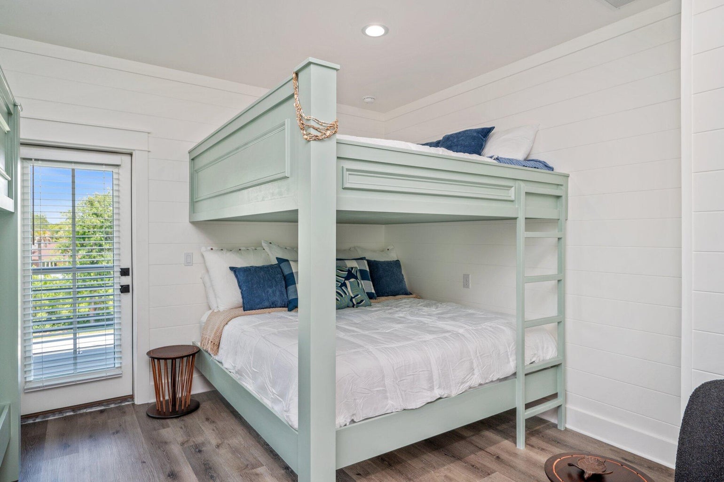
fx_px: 412
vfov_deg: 60.6
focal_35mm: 20
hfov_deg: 82.6
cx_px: 362
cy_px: 241
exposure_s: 1/40
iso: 250
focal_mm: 20.5
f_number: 9
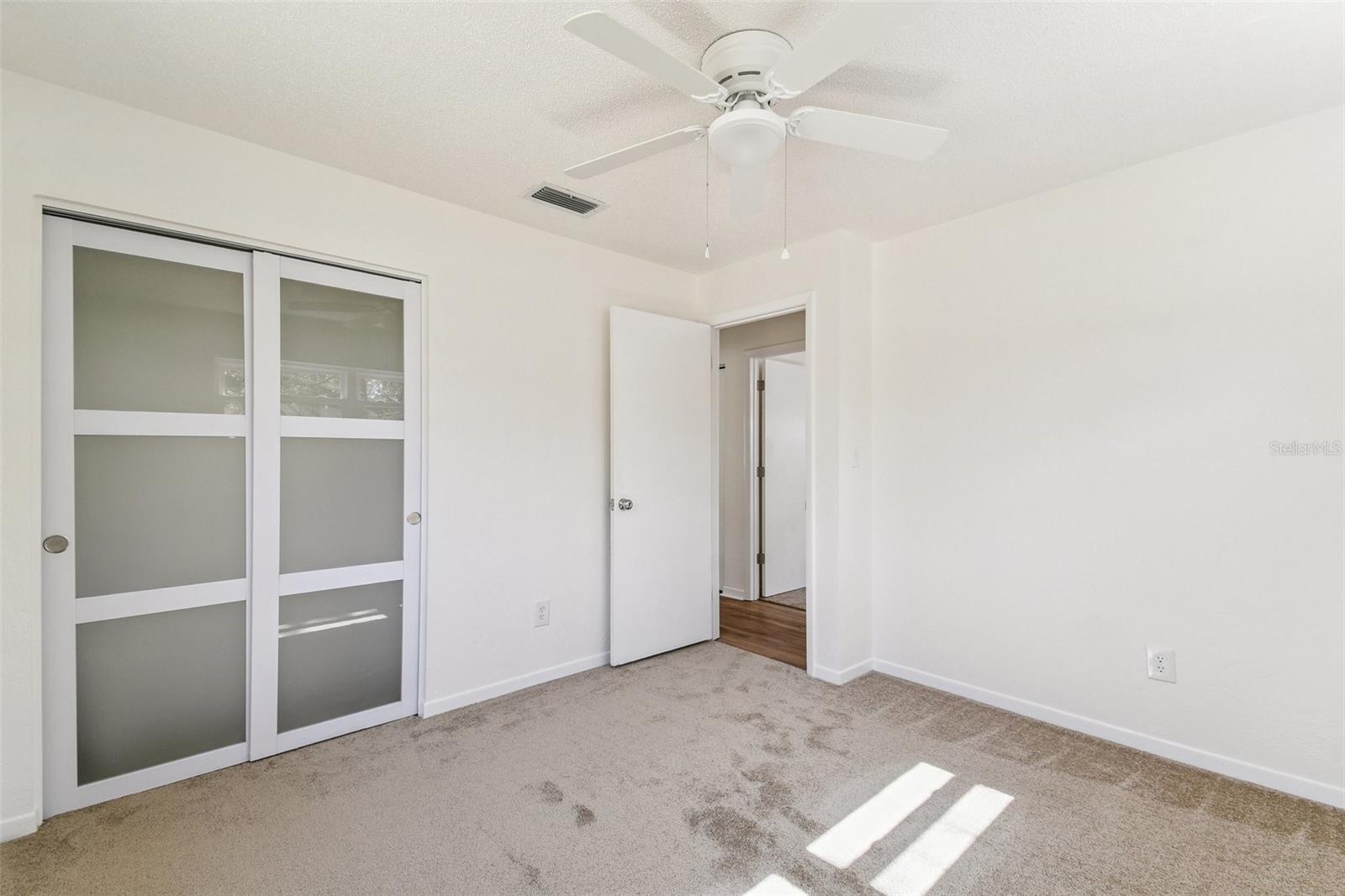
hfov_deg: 100.4
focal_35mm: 15
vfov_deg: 77.3
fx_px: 560
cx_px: 672
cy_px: 448
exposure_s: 1/13
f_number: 8
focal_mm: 10
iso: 200
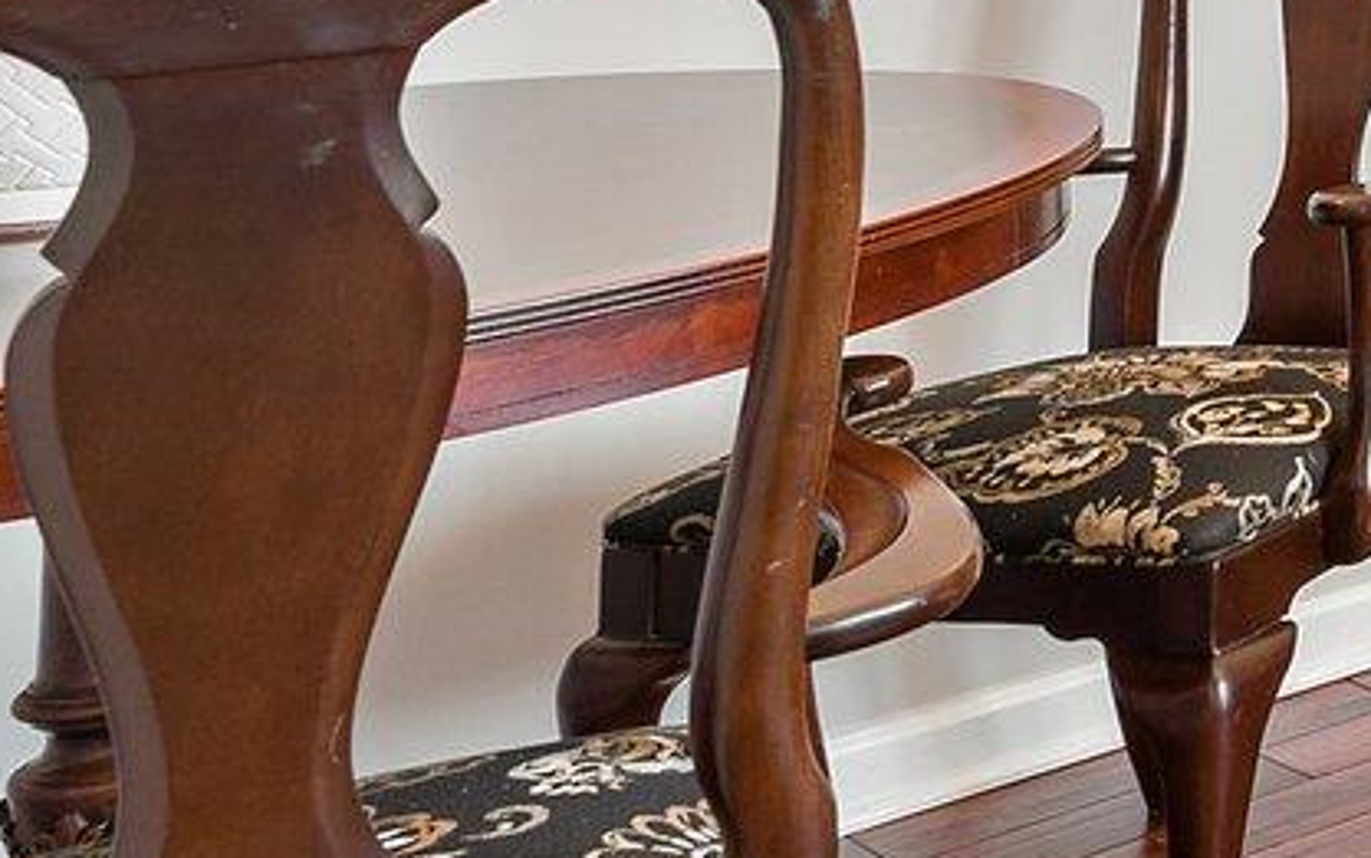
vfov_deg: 17.0
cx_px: 2926
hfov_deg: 17.5
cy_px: -383
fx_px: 2617
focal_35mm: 70
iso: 320
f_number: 9
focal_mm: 14
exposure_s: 1/2
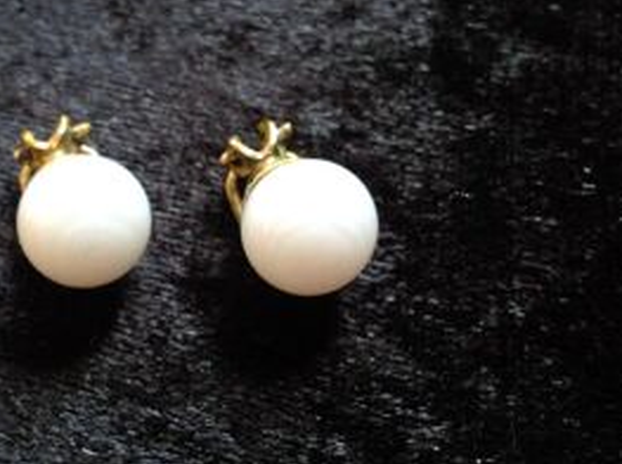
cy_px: 212
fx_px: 1147
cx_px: 203
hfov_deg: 30.1
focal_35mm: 64
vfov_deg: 22.8
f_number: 2.4
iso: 64
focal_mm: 4.28
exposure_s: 1/40
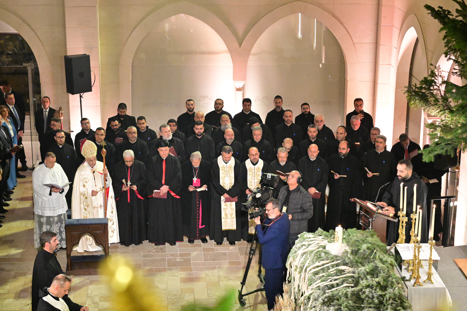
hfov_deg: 29.2
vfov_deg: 19.7
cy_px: 156
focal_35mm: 69
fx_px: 895
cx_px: 234
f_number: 5
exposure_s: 1/250
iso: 10000
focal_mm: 46
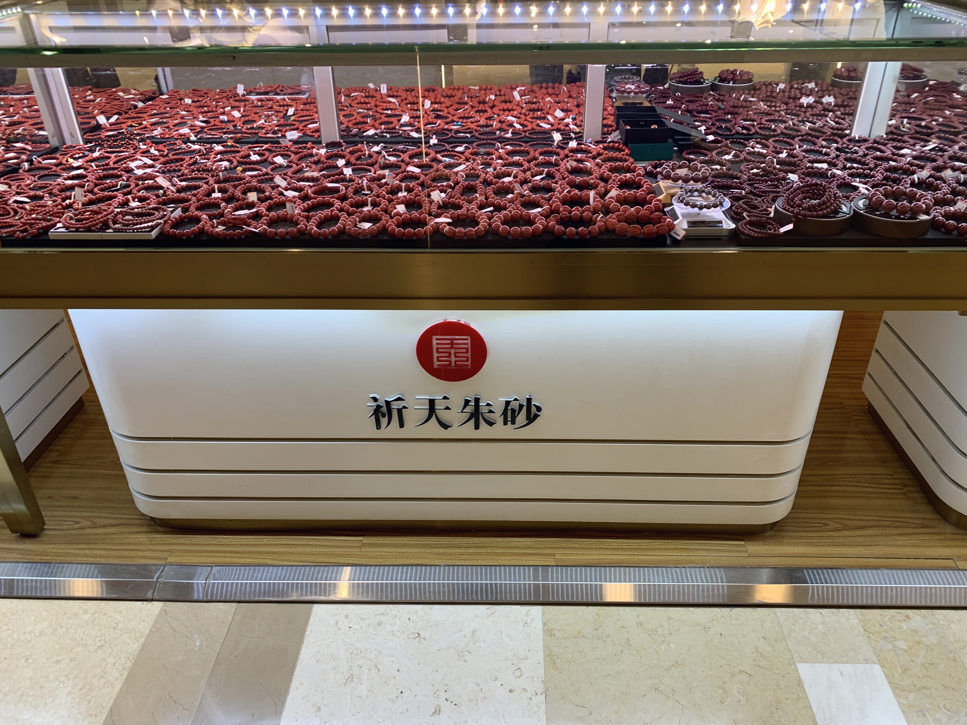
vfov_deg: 53.1
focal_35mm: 26
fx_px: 726
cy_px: 362
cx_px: 484
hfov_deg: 67.3
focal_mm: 4.25
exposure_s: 1/100
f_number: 1.8
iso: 50
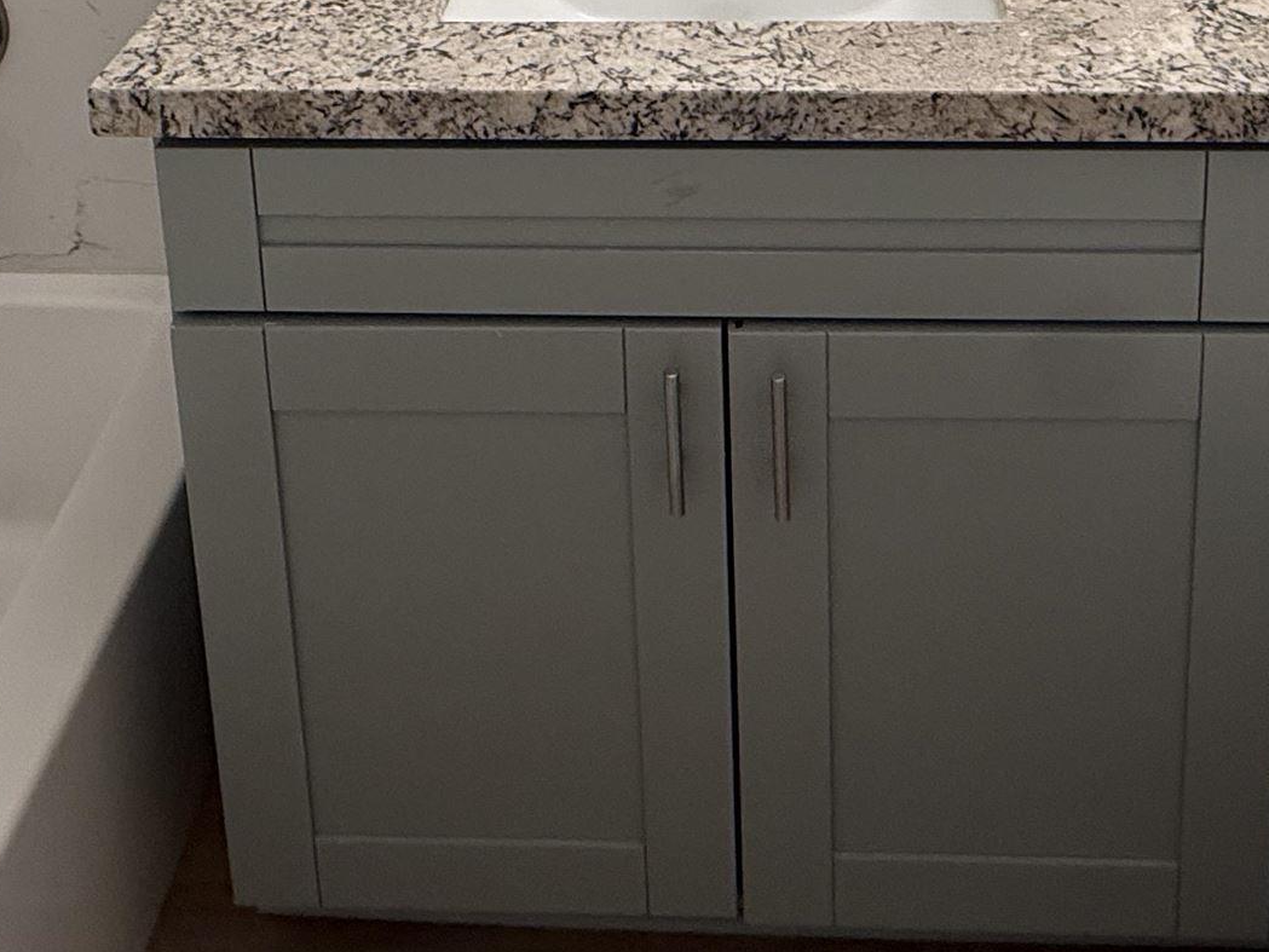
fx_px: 1503
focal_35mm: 41
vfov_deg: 27.5
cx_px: 659
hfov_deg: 45.8
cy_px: -373
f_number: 2.2
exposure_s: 1/120
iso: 160
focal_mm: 2.22
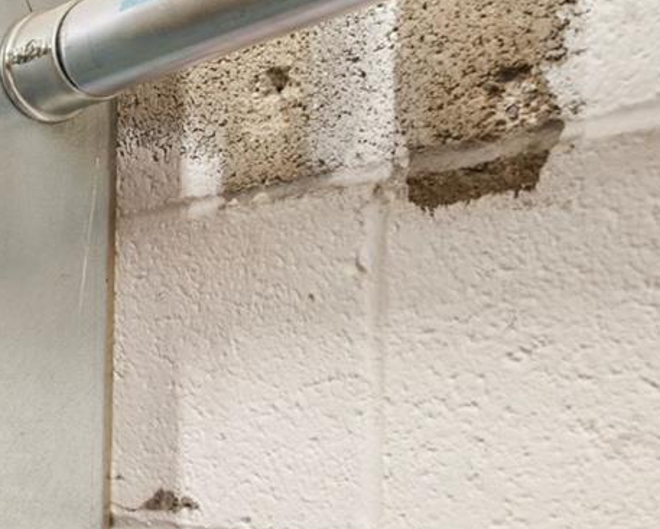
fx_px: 1231
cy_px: 373
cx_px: -604
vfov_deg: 24.1
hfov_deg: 19.6
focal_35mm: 63
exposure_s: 1/3
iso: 500
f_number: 8
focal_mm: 15
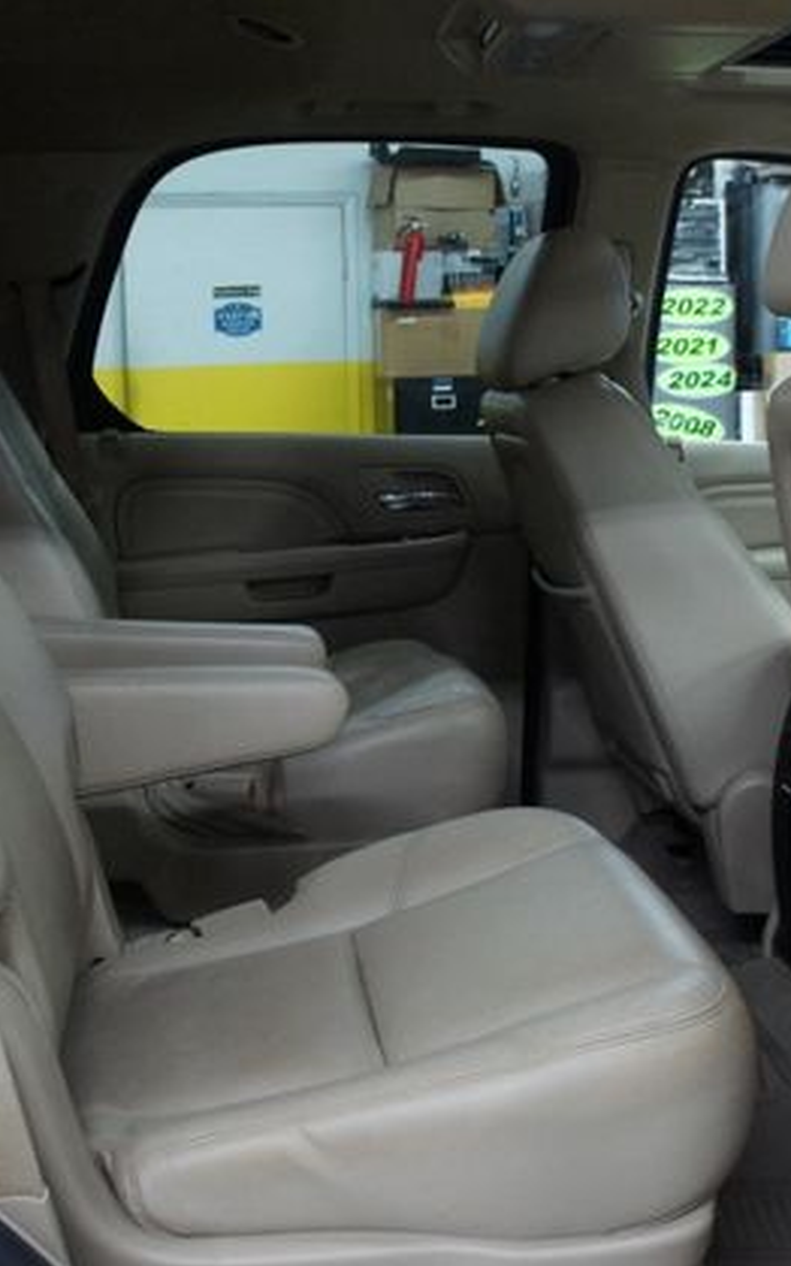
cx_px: 383
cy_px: 635
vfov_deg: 47.2
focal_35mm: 42
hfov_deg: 30.5
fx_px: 1448
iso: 1600
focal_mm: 18
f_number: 3.5
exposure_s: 1/60
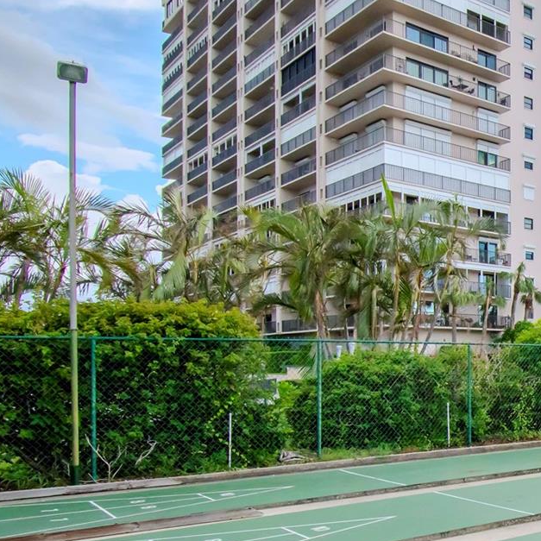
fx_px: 690
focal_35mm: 39
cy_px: 390
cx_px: 654
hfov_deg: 34.2
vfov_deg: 41.8
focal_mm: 12
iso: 800
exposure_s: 1/2500
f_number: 6.3
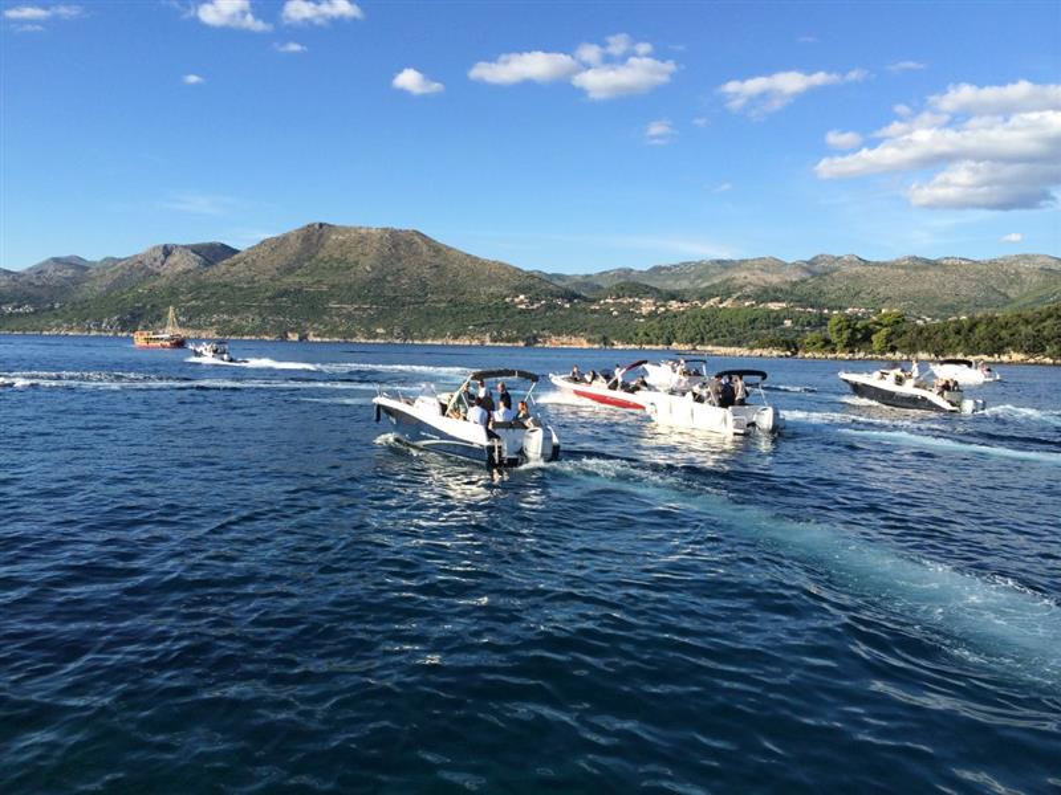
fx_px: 920
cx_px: 530
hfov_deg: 60.0
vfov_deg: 46.8
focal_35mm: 30
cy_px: 398
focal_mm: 4.12
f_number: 2.2
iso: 32
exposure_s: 1/1466
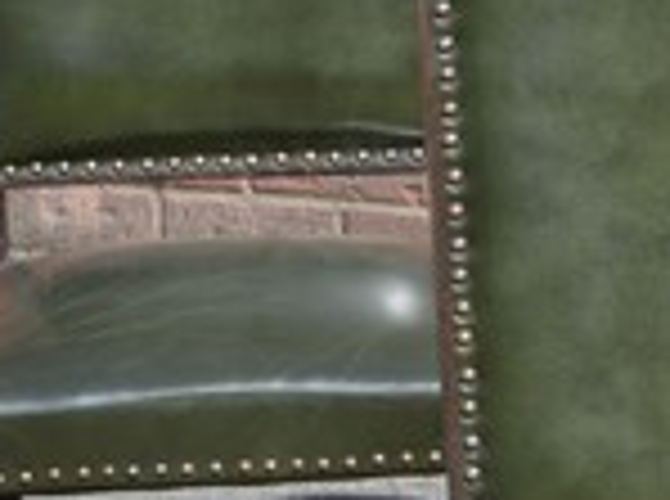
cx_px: 1700
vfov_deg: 4.4
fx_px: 6410
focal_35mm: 332
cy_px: 581
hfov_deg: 5.7
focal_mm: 38
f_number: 6.3
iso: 100
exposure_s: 1/160
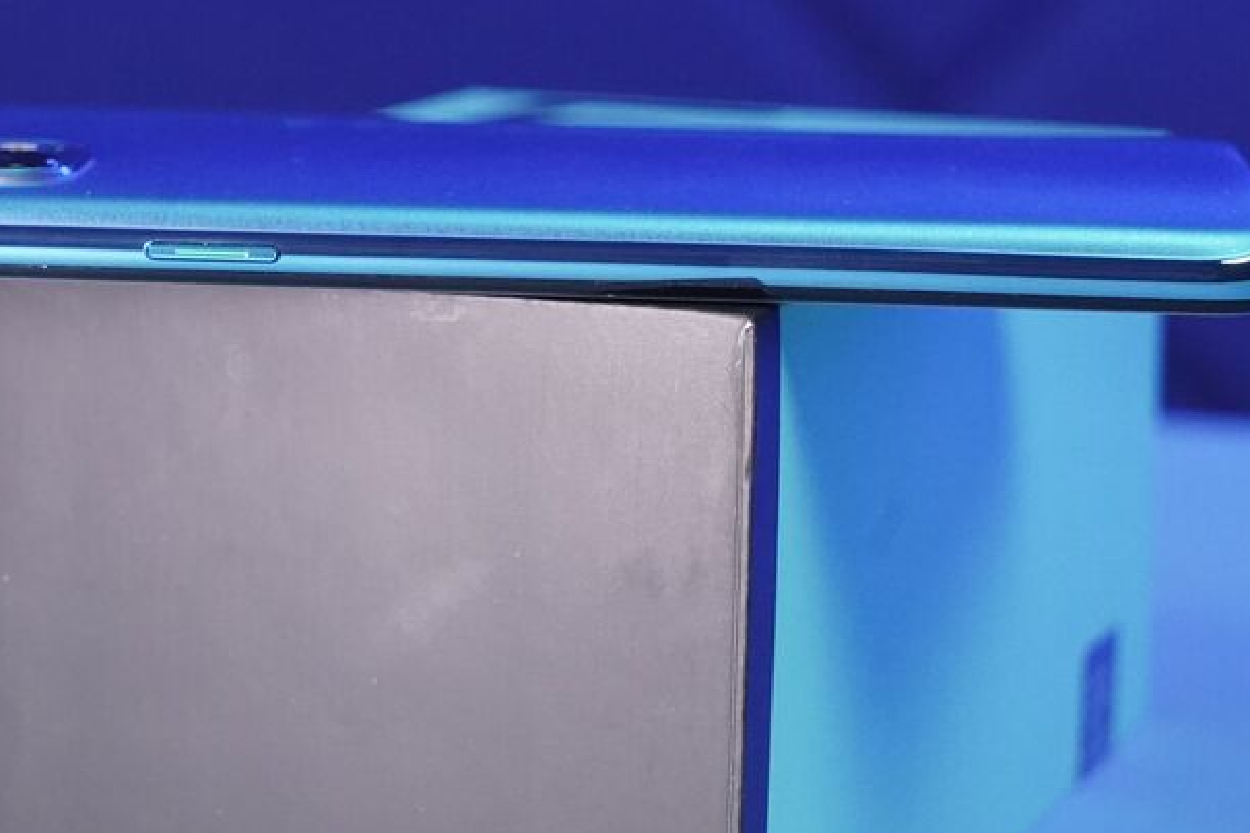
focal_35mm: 111
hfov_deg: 18.4
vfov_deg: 12.3
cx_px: 445
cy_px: 227
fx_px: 3854
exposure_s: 1/250
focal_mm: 70
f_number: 8
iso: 8000
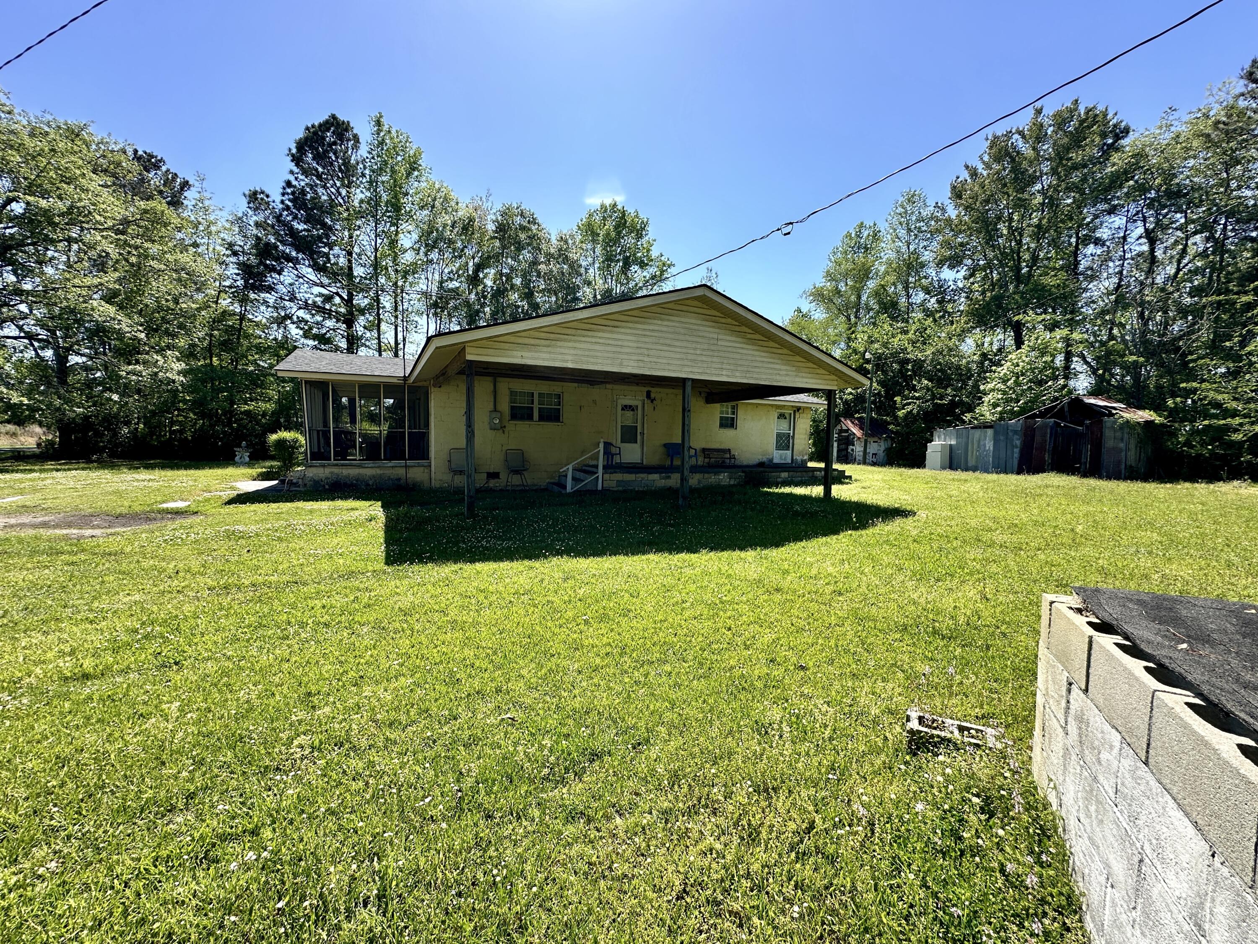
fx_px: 509
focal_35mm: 14
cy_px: 472
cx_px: 629
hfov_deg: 102.1
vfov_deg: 85.7
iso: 40
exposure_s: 1/785
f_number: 2.2
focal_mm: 2.22
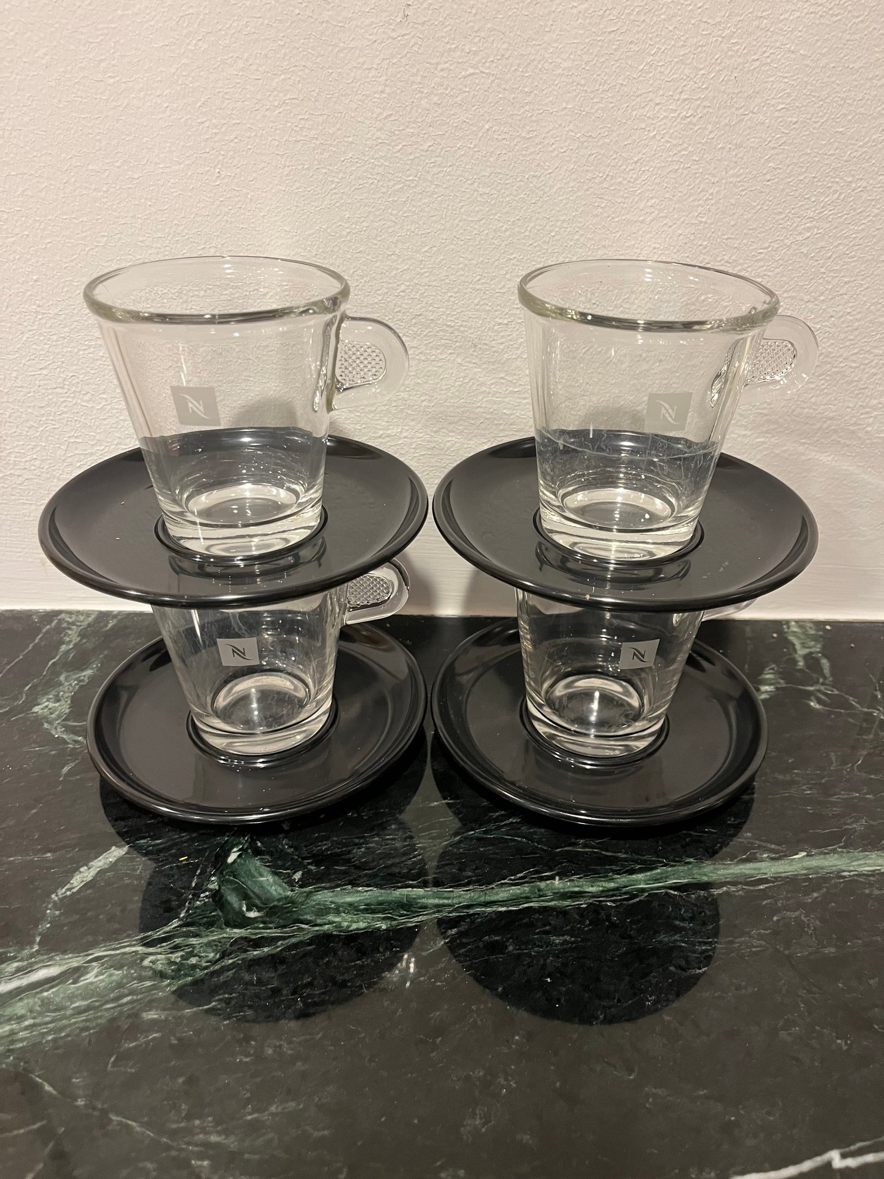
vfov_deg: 67.3
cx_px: 442
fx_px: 885
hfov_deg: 53.1
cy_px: 590
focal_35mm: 26
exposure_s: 1/60
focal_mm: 5.1
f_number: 1.6
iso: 250
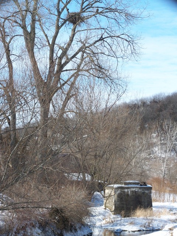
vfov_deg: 23.8
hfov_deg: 18.0
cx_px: 88
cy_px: 118
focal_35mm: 82
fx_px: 559
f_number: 4.5
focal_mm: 13.7
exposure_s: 1/500
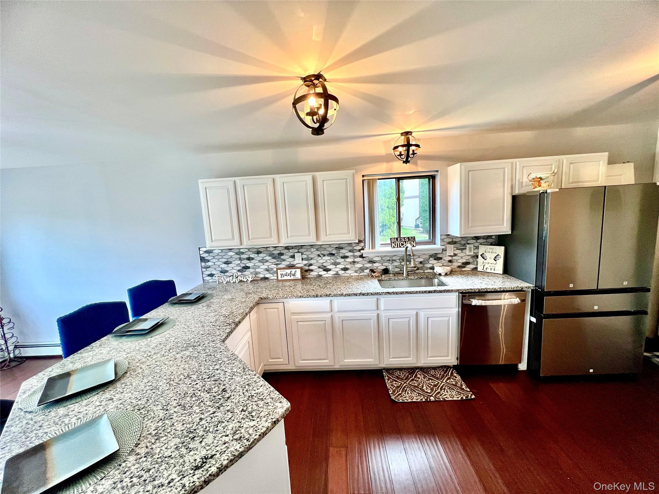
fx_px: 247
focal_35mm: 13
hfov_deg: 106.2
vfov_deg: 89.9
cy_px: 247
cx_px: 330
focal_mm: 1.57
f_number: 1.8
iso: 160
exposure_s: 1/120
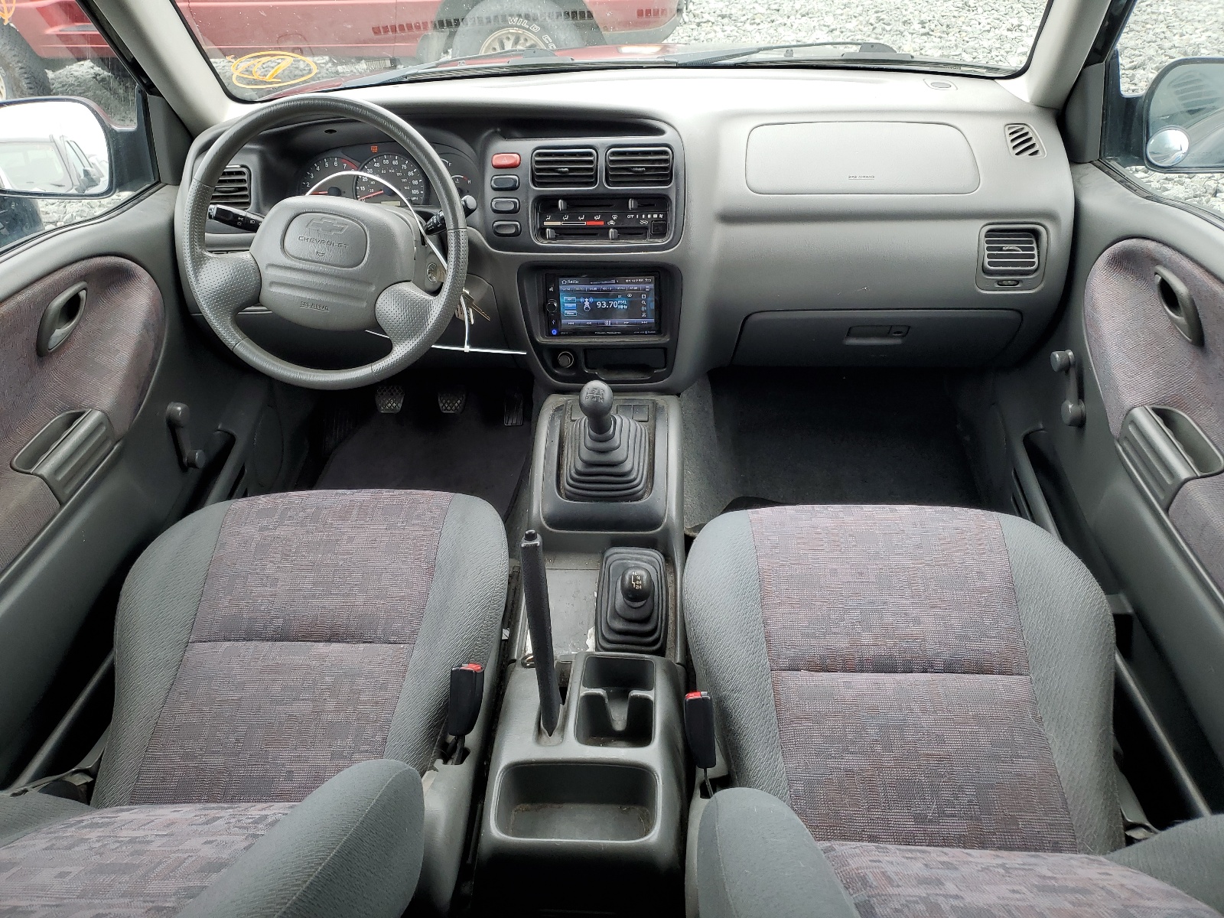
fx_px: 919
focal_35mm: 26
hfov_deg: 67.3
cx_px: 612
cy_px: 459
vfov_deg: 53.1
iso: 50
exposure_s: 1/233
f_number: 1.5
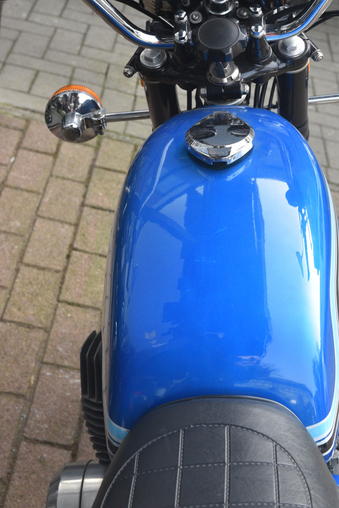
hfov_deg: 18.6
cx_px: 217
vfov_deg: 27.6
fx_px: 1030
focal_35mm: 73
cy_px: 204
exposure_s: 1/320
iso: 2000
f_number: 9
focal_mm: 56
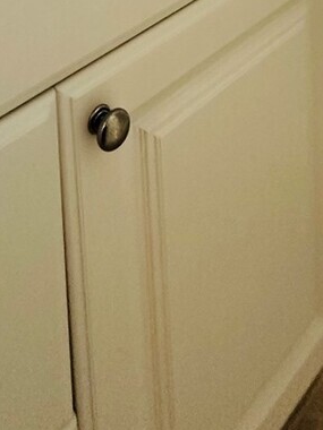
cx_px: 175
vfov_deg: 24.4
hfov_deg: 27.5
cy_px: -273
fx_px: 659
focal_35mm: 53
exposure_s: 1/120
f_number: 2.2
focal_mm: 2.22
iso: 320
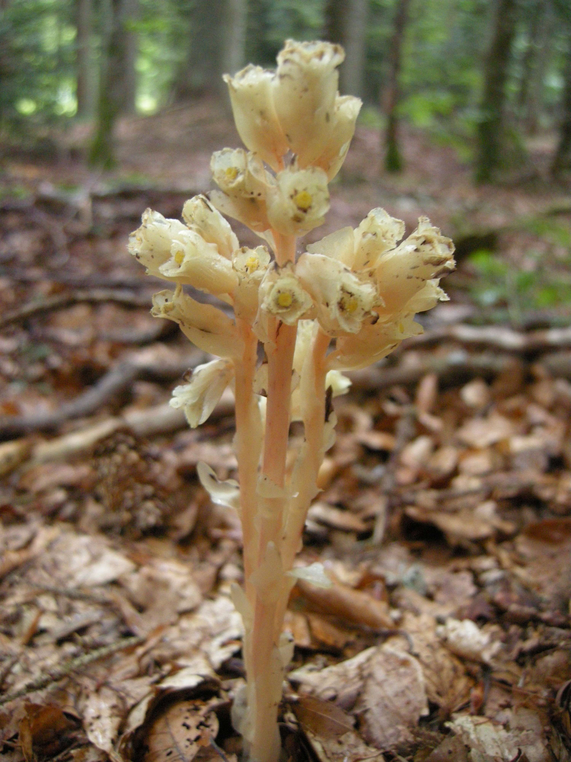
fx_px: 770
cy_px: 381
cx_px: 286
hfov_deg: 40.7
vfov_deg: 52.6
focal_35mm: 35
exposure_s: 1/33.8
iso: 400
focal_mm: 7.5
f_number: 2.7
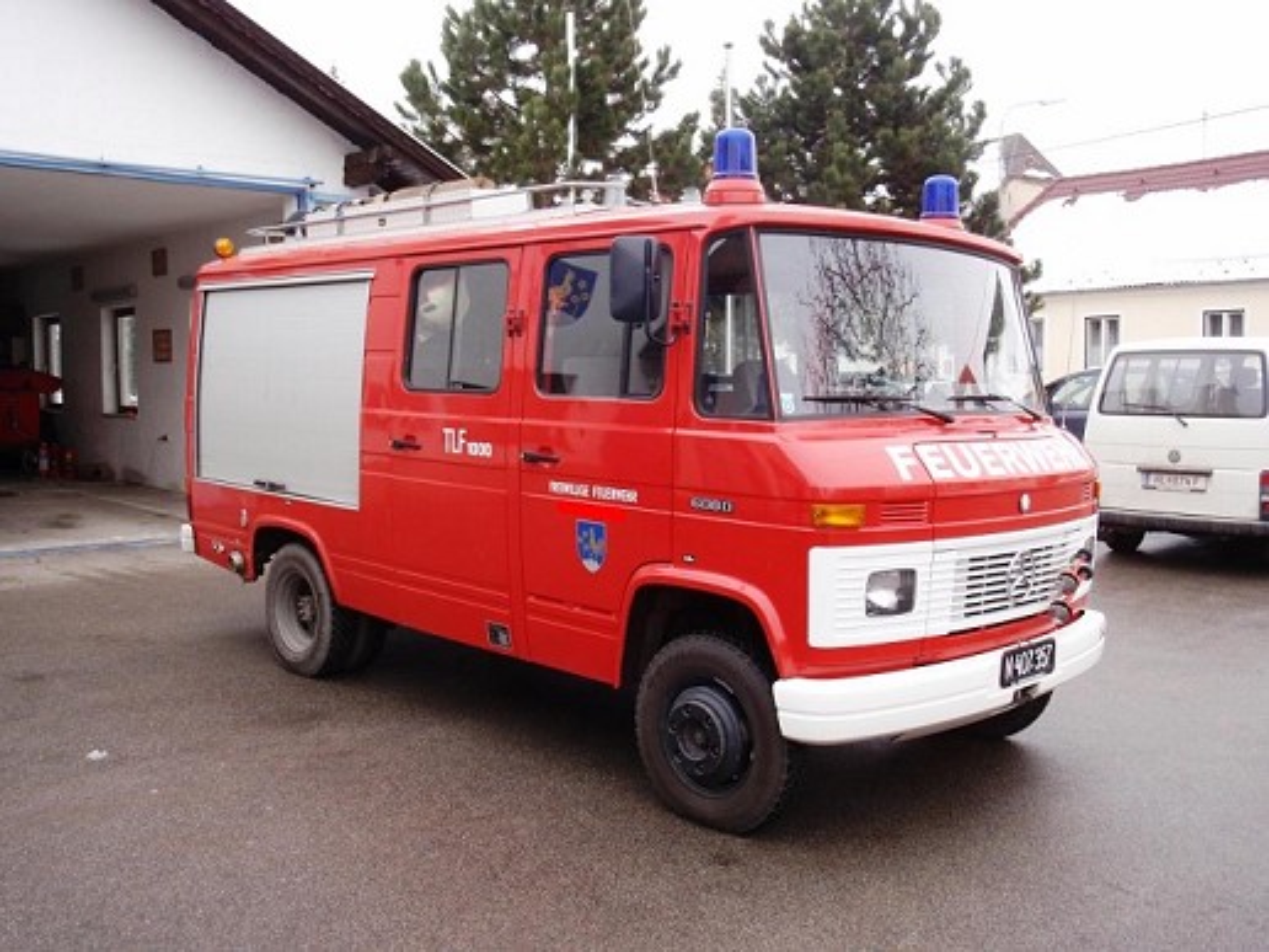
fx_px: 1246
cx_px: 634
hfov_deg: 54.0
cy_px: 476
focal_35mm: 34
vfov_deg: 41.8
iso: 64
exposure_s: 1/80
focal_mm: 6.07
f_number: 3.5
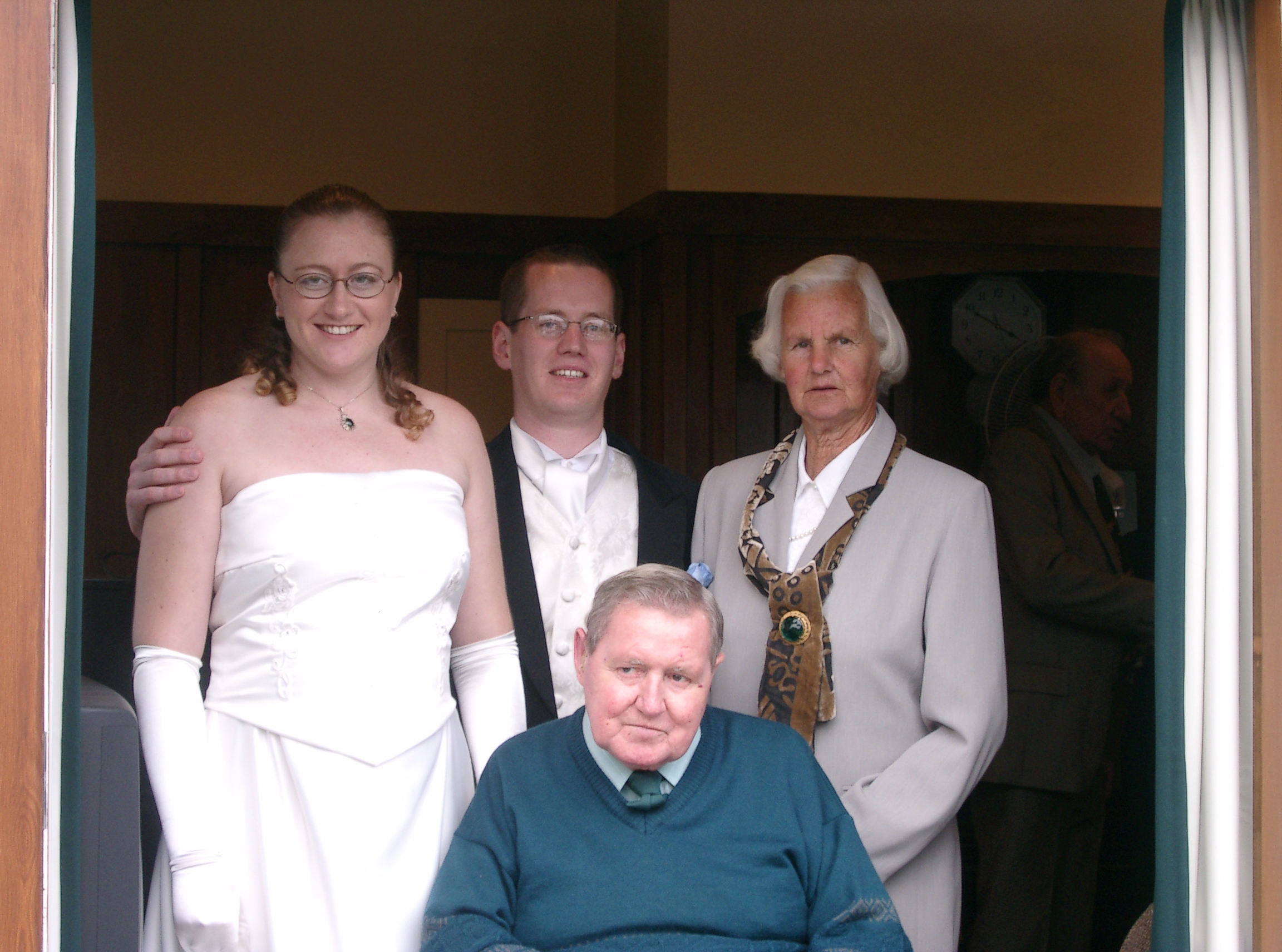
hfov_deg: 22.6
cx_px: 641
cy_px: 476
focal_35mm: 87
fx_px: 3211
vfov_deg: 16.9
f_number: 4.2
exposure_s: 1/80
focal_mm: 17.7
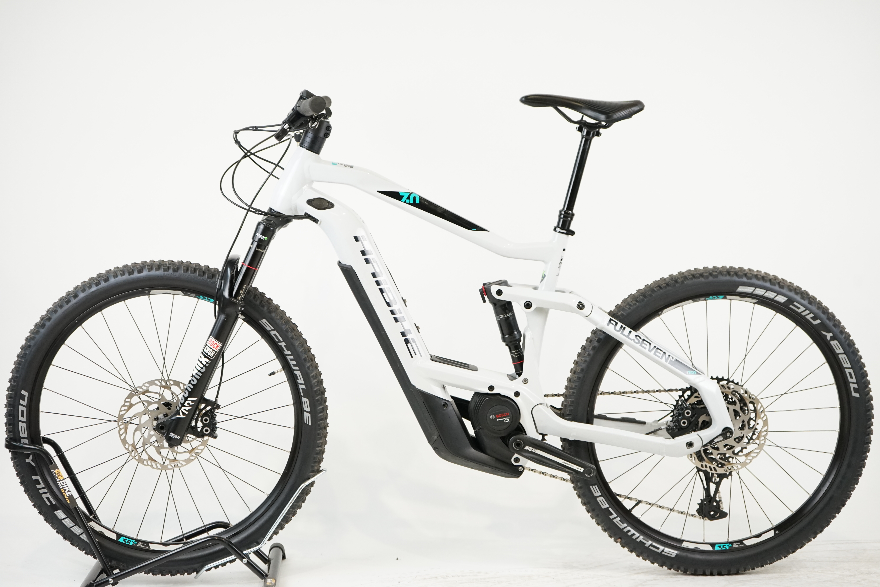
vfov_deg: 23.8
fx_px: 1393
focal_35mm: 57
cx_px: 440
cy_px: 294
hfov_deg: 35.1
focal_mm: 57
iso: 2000
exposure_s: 1/200
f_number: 5
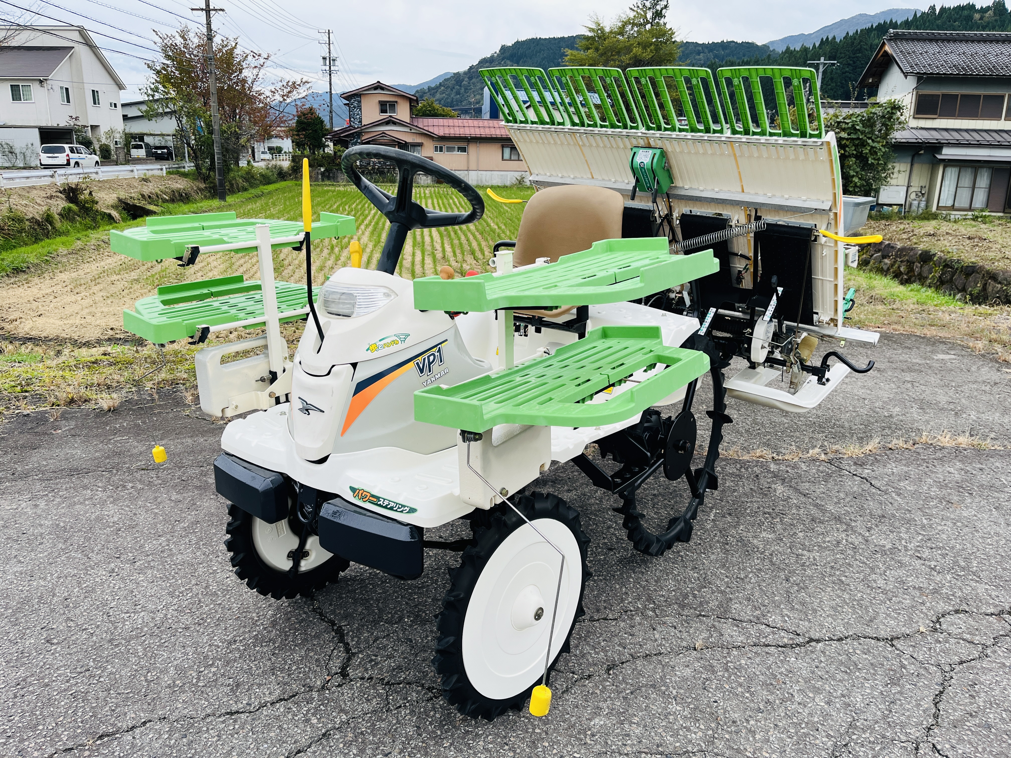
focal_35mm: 26
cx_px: 506
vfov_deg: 53.1
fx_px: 759
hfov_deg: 67.3
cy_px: 379
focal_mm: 5.1
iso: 50
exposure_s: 1/330
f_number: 1.6
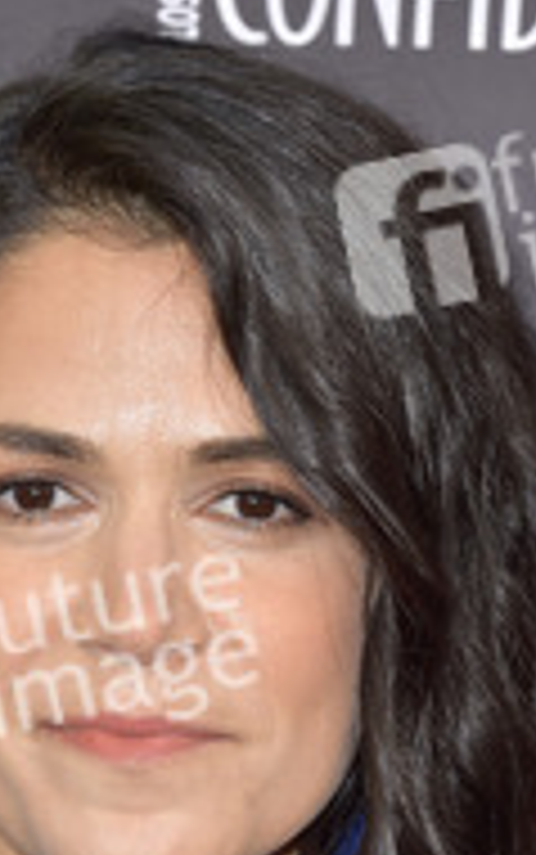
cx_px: 160
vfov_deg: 7.2
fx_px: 6768
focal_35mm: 290
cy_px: 886
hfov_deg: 4.5
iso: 160
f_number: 7.1
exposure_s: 1/250
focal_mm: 135
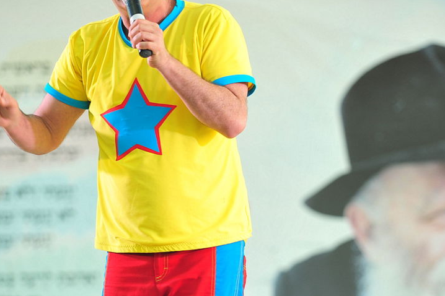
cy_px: 162
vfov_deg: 5.0
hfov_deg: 7.5
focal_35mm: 273
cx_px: 247
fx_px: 3373
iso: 250
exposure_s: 1/160
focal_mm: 140
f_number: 2.8
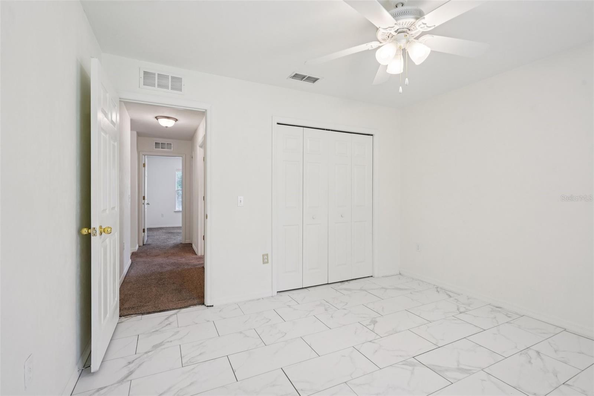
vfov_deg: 73.7
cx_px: 297
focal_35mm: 16
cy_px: 198
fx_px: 264
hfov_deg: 96.7
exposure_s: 1/20
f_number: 8
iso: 400
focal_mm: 16
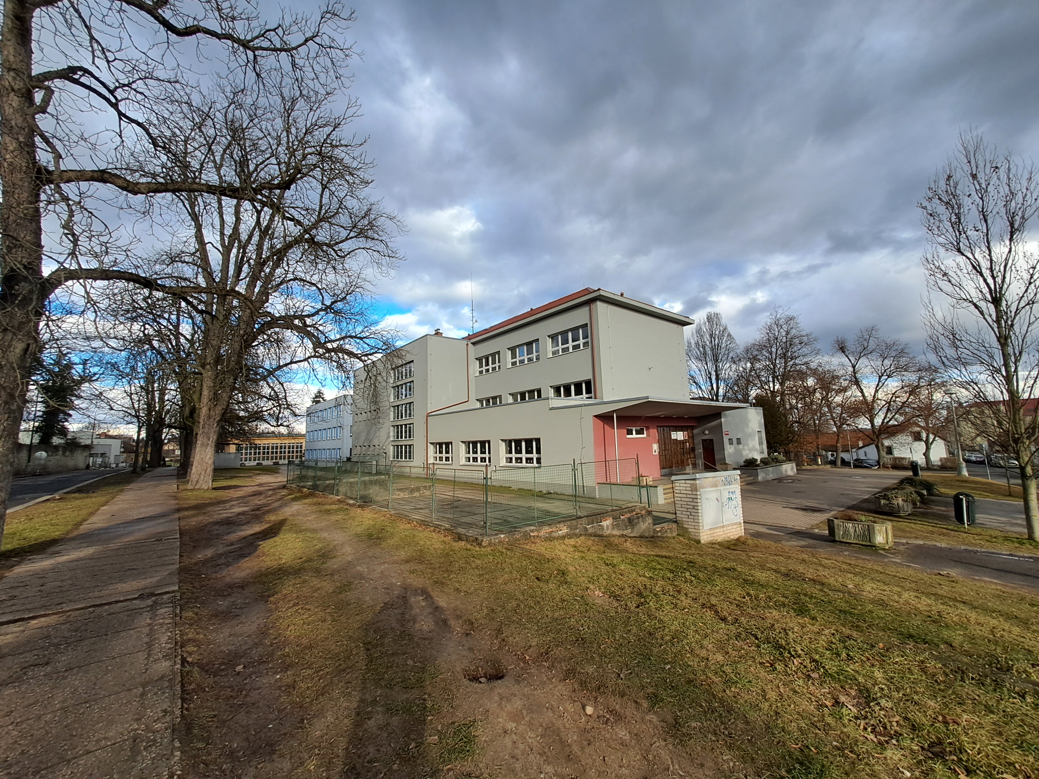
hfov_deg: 106.2
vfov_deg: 89.9
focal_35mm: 13
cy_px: 390
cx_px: 520
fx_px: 390
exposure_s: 1/475
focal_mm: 1.42
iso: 40
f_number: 2.2
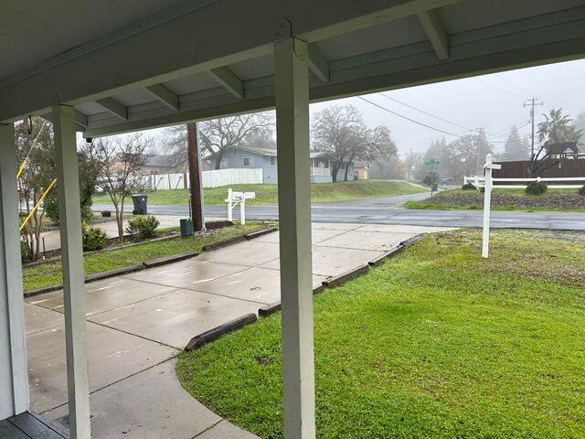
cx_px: 292
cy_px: 220
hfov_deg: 67.3
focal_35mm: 26
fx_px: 439
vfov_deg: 53.1
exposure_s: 1/245
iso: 40
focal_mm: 5.7
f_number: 1.5
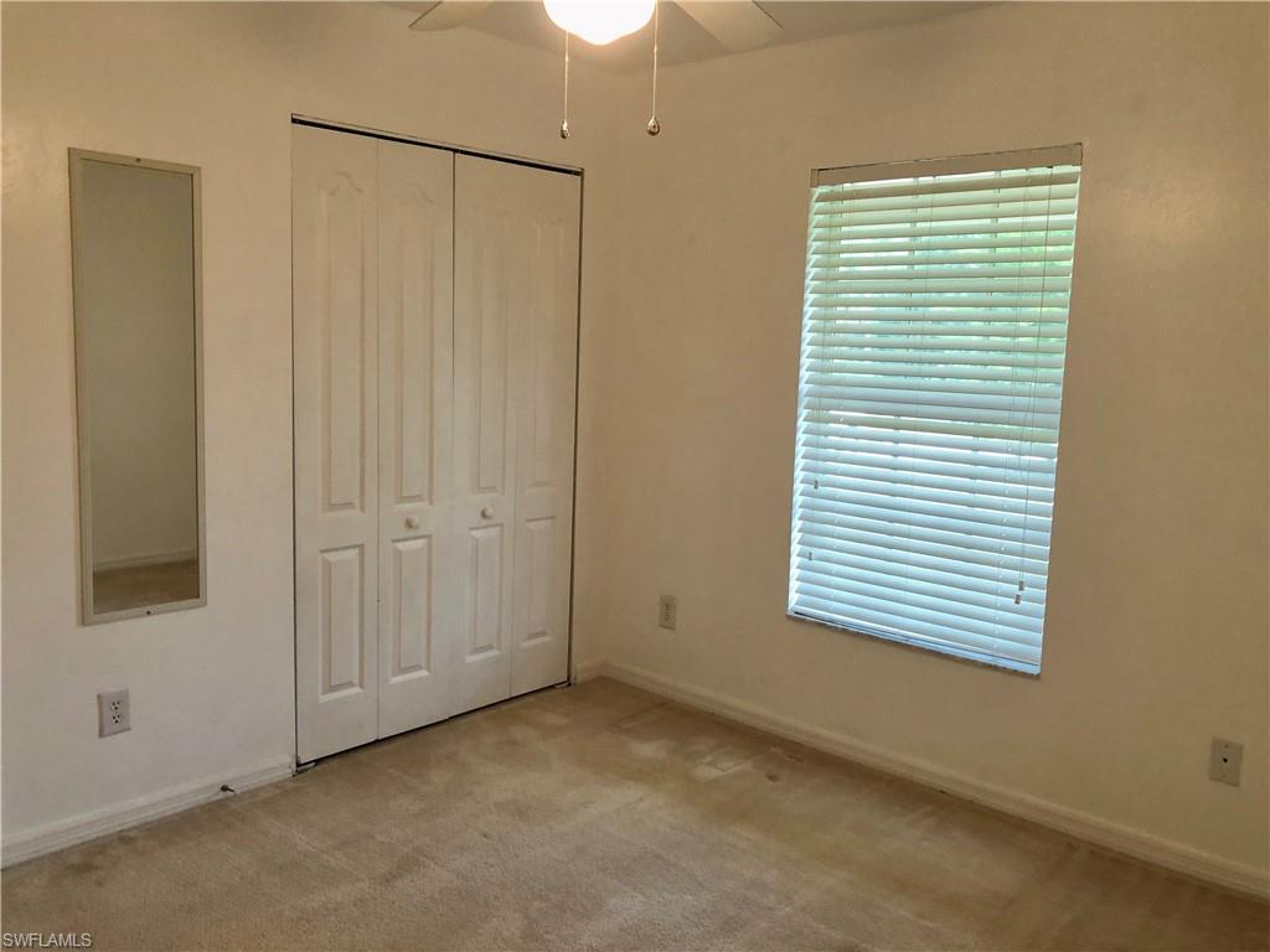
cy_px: 476
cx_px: 635
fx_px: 1027
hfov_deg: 63.4
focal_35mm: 28
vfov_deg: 49.7
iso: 40
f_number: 1.8
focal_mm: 3.99
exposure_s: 1/20
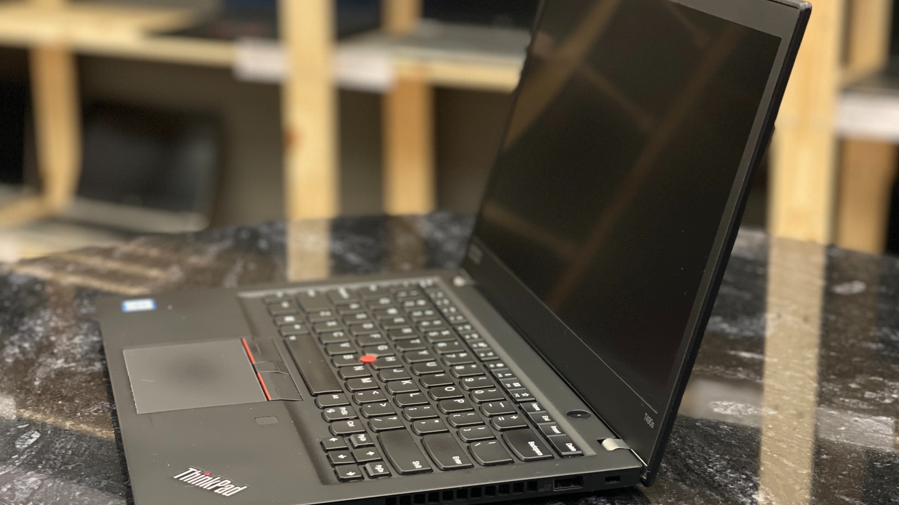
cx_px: 450
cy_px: 256
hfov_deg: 30.2
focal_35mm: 70
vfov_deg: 17.2
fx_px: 1668
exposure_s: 1/40
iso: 320
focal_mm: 7.5
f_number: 2.2
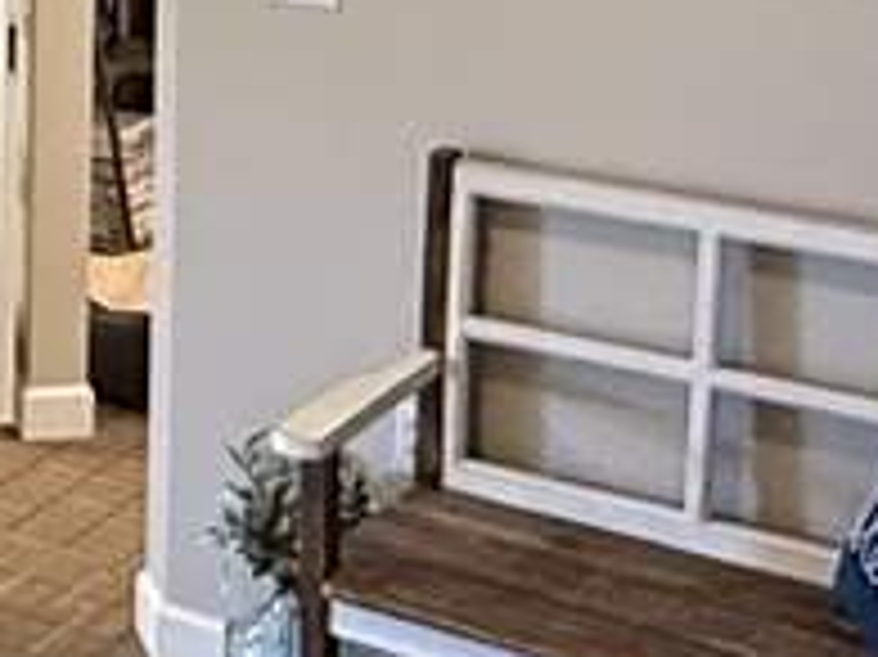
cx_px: -72
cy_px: -310
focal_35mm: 92
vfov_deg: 15.0
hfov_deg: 20.4
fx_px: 2332
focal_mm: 2.22
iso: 640
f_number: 2.2
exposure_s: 1/60
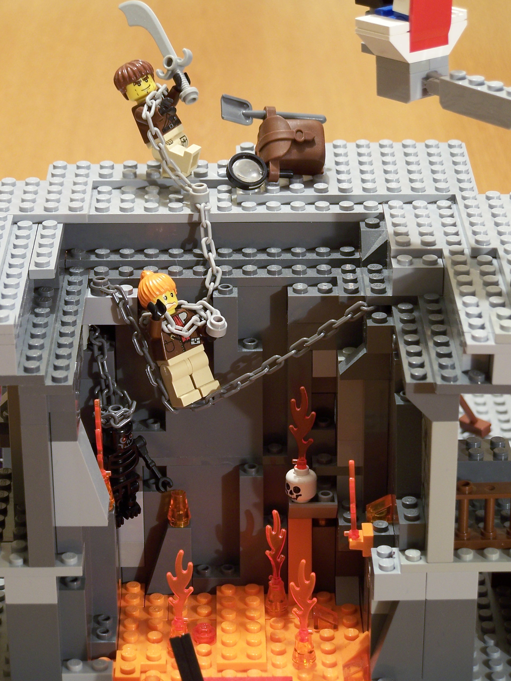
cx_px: 256
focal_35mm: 105
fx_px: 2067
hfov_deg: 14.1
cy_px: 340
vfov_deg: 18.7
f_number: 3.2
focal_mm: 17.5
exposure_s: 1/2
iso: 80
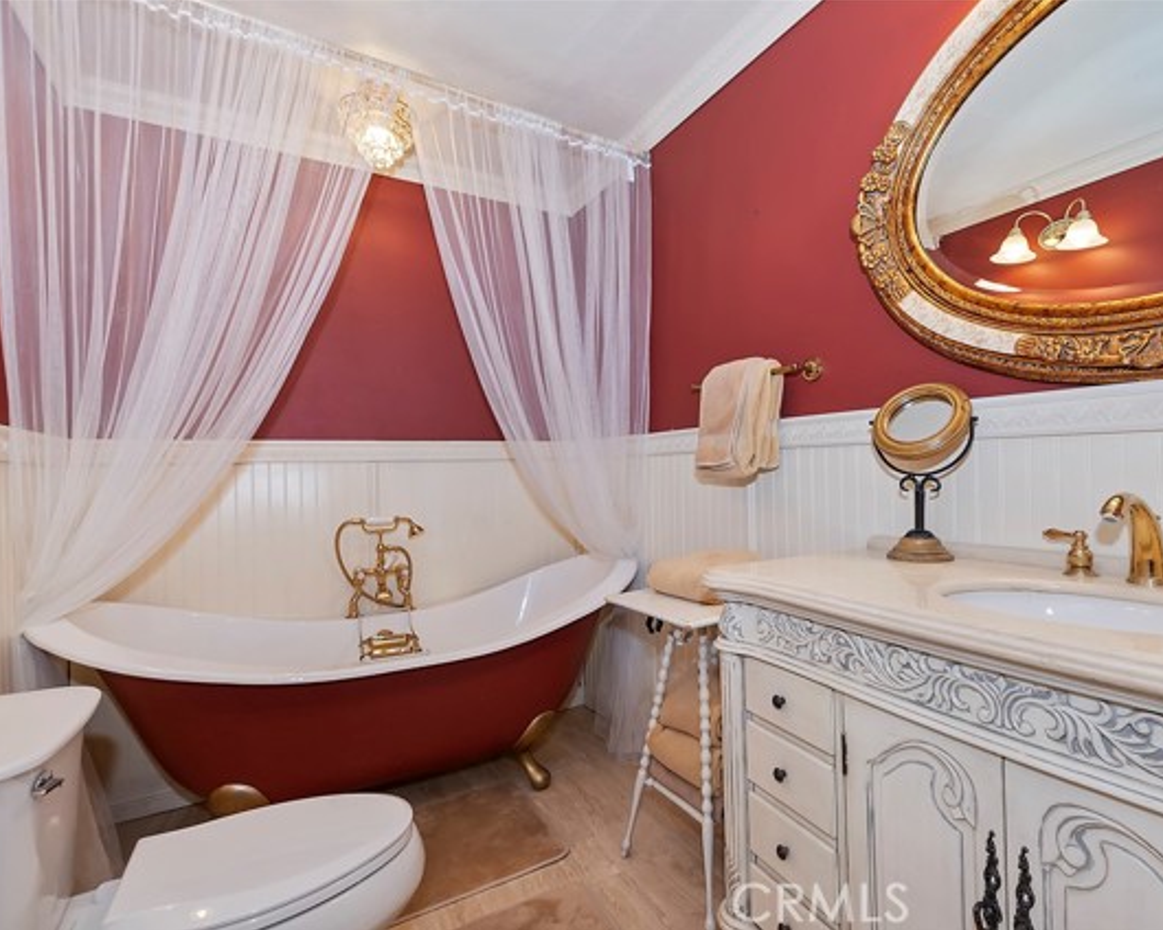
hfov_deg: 89.2
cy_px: 466
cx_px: 656
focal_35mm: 17
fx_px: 585
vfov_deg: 77.0
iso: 400
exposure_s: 1/30
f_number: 8
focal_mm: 10
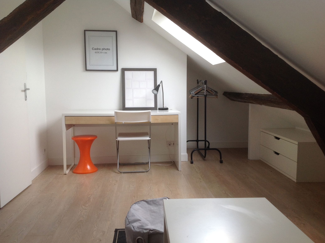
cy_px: 123
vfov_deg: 39.6
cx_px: 162
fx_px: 337
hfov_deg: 51.4
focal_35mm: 36
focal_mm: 4.28
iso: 50
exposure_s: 1/131
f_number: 2.4
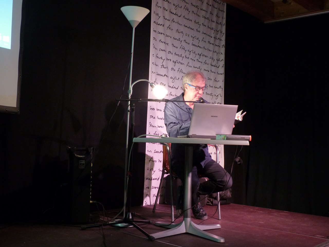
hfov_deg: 42.9
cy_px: 124
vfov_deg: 32.9
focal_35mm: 44
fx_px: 418
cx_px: 164
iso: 400
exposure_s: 1/15
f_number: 2.8
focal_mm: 7.8
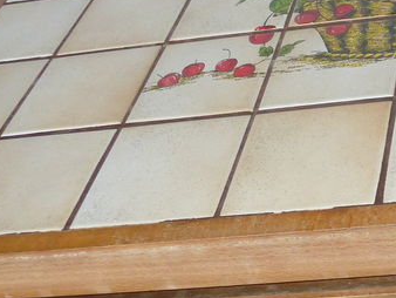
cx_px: 458
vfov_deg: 20.6
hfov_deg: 25.0
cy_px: 86
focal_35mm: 71
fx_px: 813
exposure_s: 1/60
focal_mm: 4.3
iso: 400
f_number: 3.3
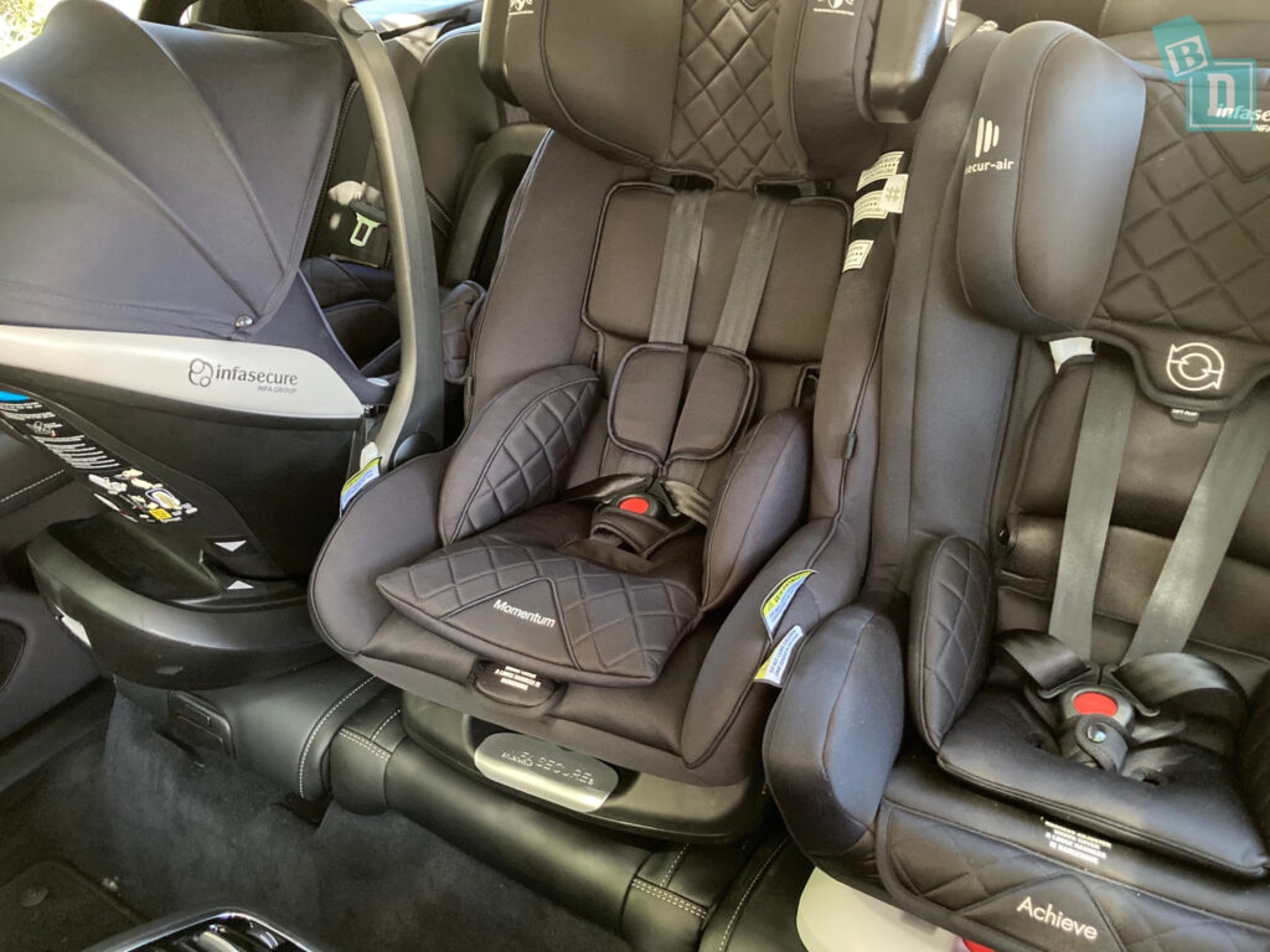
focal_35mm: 28
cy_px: 476
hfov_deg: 63.4
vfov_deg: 49.7
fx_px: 1027
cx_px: 635
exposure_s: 1/26
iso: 640
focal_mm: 3.99
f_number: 1.8
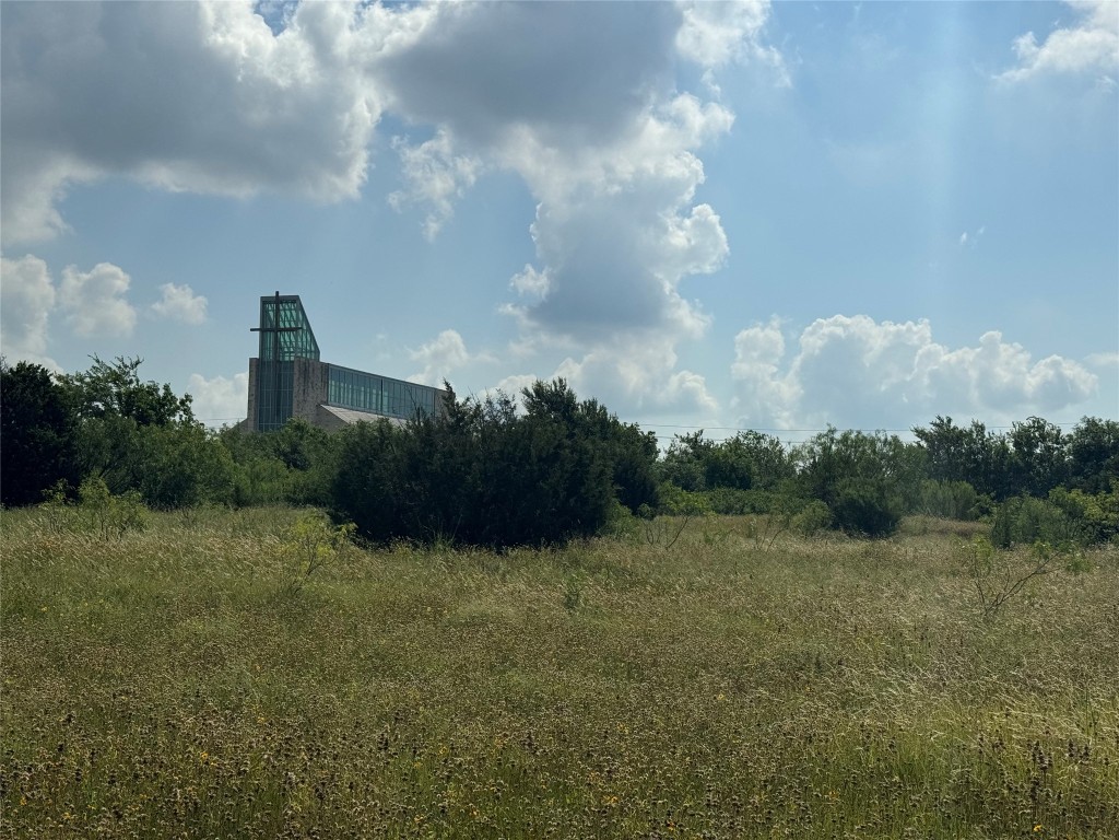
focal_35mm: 48
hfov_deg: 39.7
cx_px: 560
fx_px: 1552
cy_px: 420
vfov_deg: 30.3
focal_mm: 6.76
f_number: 1.78
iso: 80
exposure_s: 1/28571
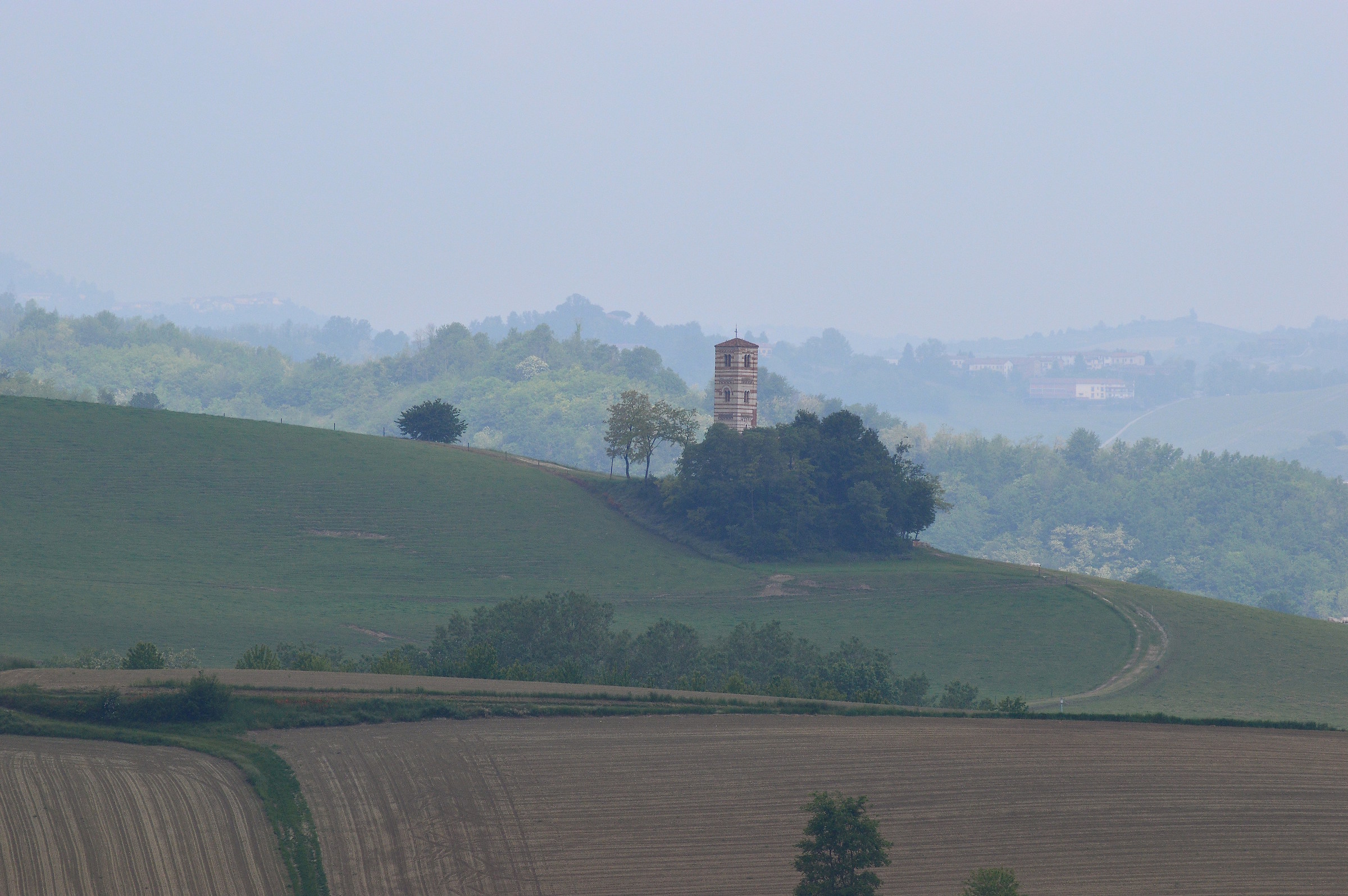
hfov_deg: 6.9
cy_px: 448
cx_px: 674
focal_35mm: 300
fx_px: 11222
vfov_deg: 4.6
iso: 400
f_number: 11
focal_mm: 200
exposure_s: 1/500
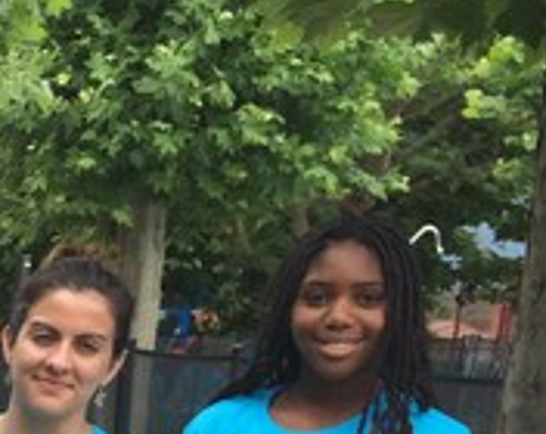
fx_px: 2080
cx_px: -605
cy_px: 738
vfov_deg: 11.2
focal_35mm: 129
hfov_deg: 12.7
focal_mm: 4.15
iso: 32
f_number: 2.2
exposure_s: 1/540
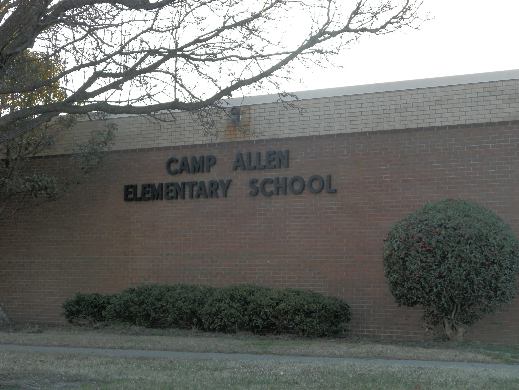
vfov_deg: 18.0
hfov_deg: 23.8
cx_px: 260
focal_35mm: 82
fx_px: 1229
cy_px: 195
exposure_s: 1/160
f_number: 4.2
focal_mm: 14.6
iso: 160
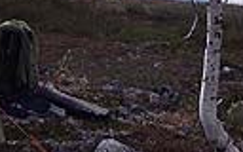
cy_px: -72
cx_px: 20
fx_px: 1113
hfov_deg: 12.4
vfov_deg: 7.7
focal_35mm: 168
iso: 50
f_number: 2.8
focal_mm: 6
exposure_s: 1/300
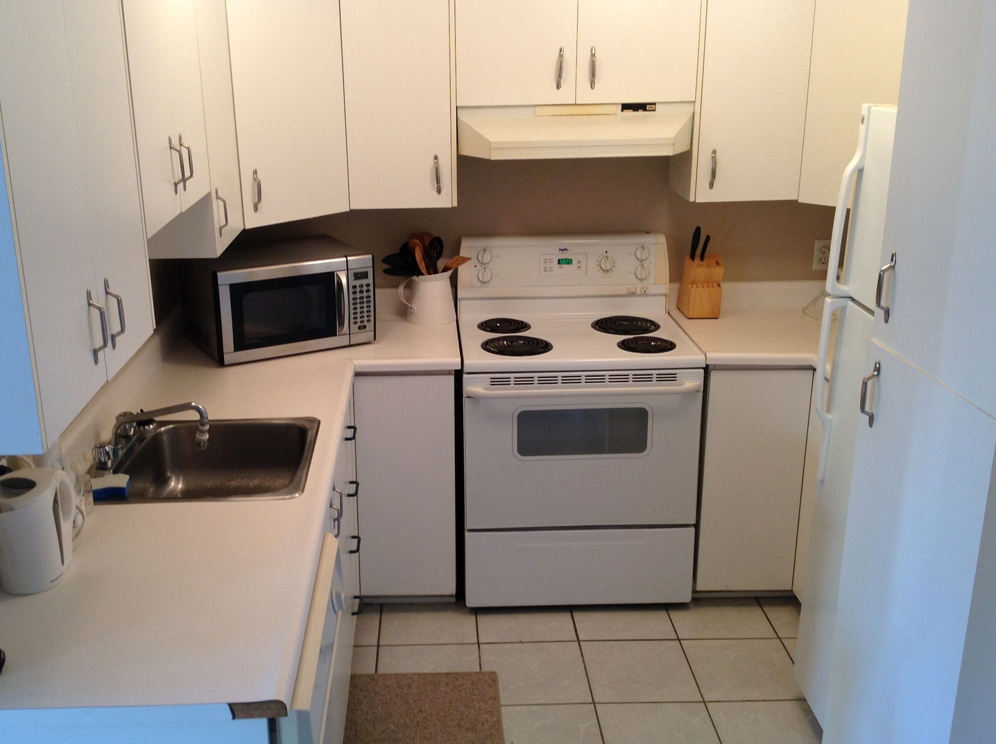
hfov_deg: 47.9
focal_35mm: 39
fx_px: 1120
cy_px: 353
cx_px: 454
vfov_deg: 36.7
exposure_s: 1/15
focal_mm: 4.28
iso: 64
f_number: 2.4
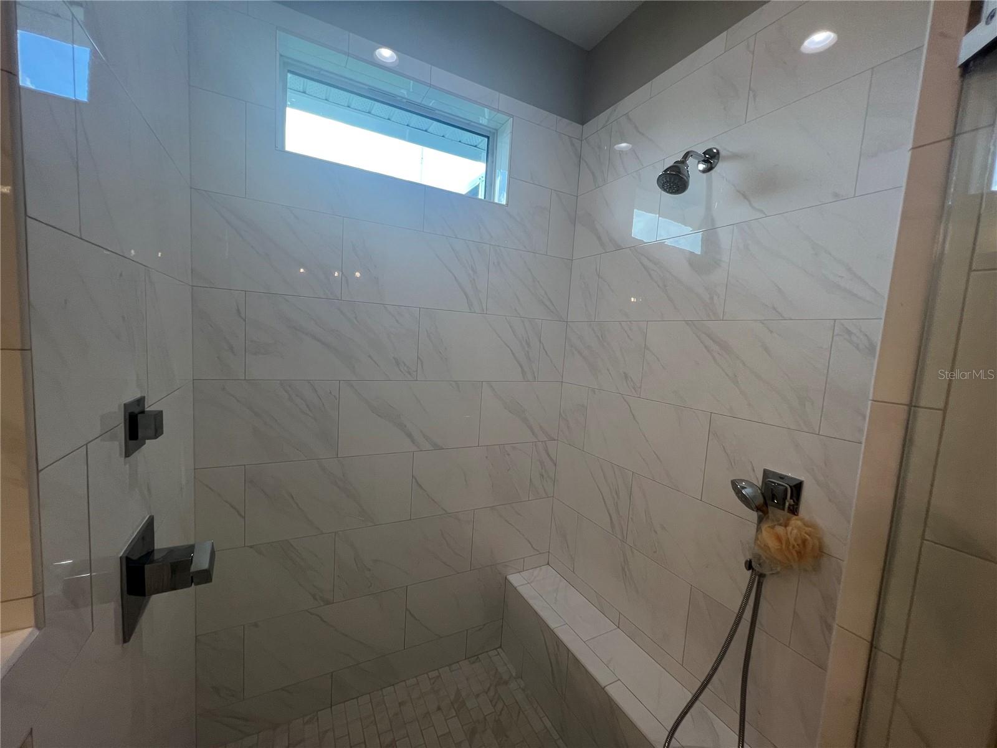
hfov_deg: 106.2
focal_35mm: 13
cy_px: 374
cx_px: 498
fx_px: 374
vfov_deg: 89.9
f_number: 1.8
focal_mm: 1.57
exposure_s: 1/120
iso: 50
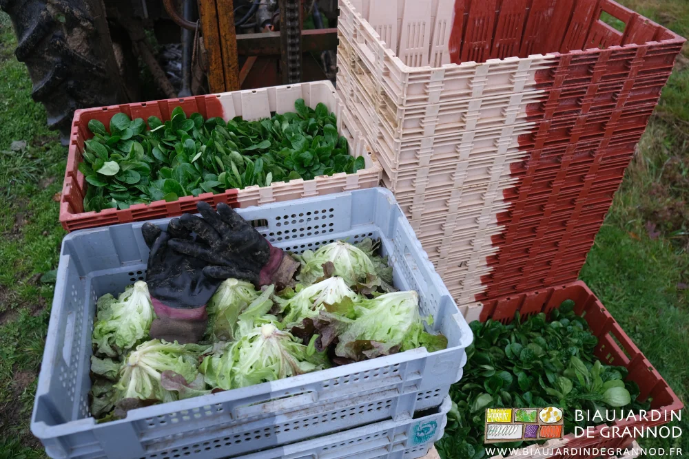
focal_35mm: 27
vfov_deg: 47.9
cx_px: 344
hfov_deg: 67.4
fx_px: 517
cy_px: 230
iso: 320
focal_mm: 18
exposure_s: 1/320
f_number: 2.8
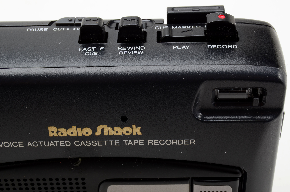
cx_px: 145
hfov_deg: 24.7
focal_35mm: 82
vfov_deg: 16.5
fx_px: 663
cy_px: 96
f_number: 20
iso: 100
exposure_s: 1/160
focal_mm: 55
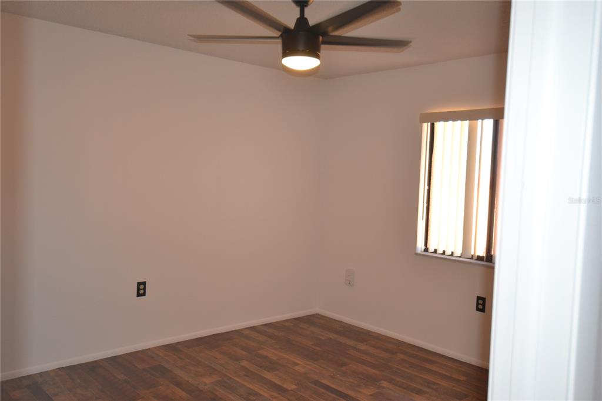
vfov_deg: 43.6
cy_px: 200
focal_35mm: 30
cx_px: 301
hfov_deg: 61.9
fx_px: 501
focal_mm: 20
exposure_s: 1/60
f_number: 4.5
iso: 400
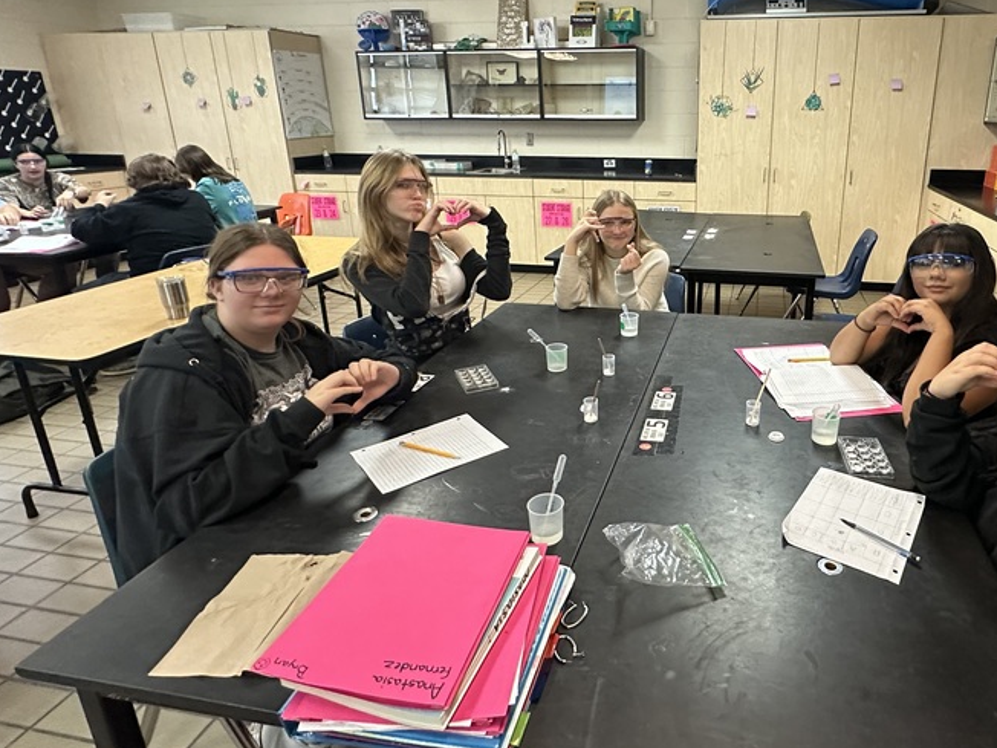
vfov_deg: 60.6
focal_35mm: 22
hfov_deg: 74.4
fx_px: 634
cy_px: 304
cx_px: 651
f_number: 2.2
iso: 500
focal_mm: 2.22
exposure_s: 1/60
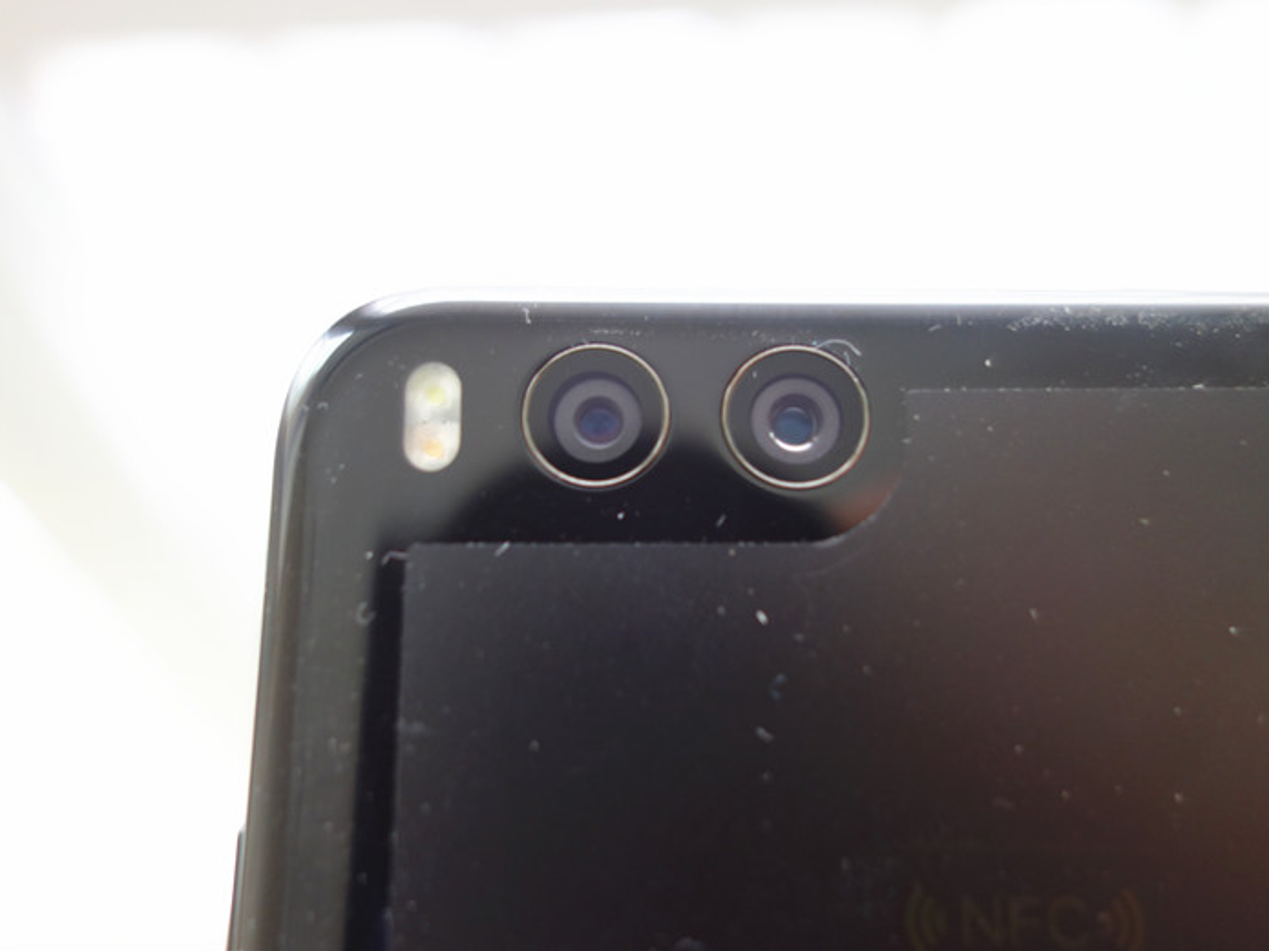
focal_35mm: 31
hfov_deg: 58.4
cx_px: 645
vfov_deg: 45.4
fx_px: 1136
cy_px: 466
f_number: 1.8
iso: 125
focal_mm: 10.4
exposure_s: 1/60
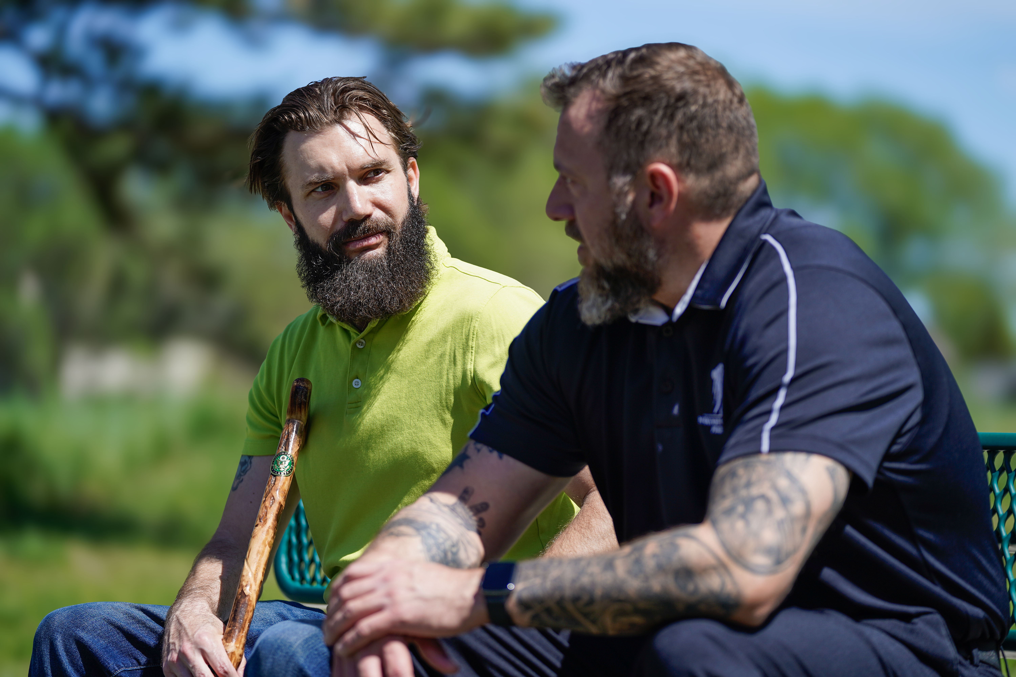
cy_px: 338
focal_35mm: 130
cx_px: 508
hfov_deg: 15.8
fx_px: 3669
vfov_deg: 10.5
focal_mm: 130
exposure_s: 1/1600
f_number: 2.8
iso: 100
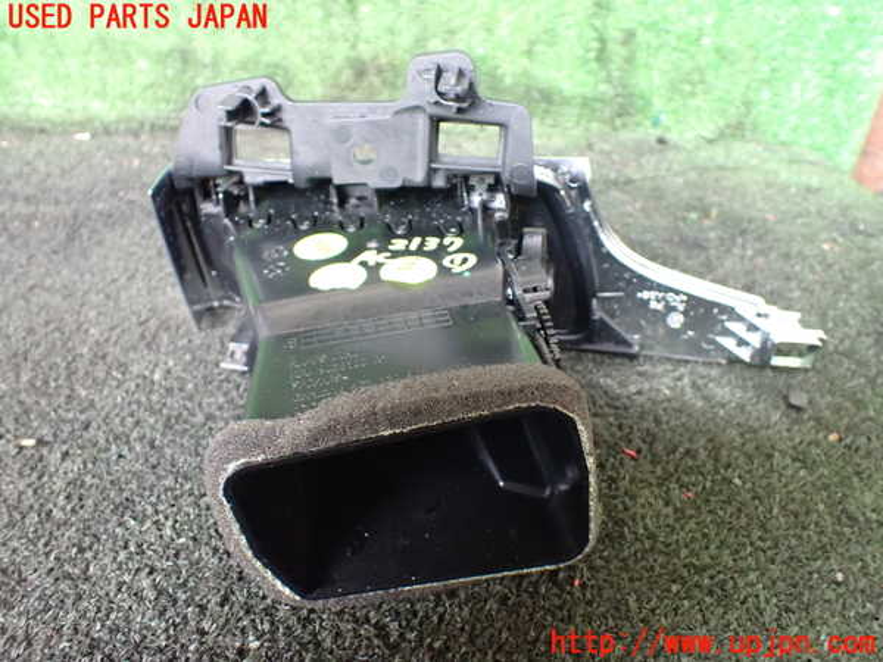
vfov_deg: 46.8
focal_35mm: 30
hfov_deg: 60.0
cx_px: 442
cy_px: 331
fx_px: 765
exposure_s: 1/30
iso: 1250
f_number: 2.3
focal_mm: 5.4
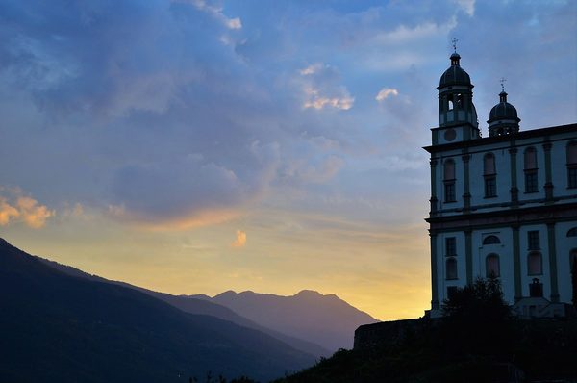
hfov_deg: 31.9
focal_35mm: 63
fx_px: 1008
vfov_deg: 21.5
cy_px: 192
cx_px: 288
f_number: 4.8
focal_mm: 42
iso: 400
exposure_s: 1/500
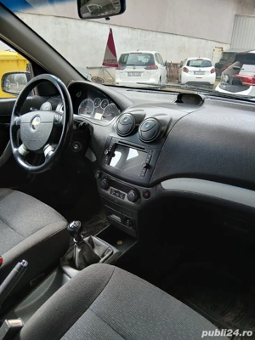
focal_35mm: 26
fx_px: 255
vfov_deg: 67.3
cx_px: 128
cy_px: 170
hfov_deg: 53.1
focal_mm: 3.98
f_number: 1.8
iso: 25
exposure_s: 1/101
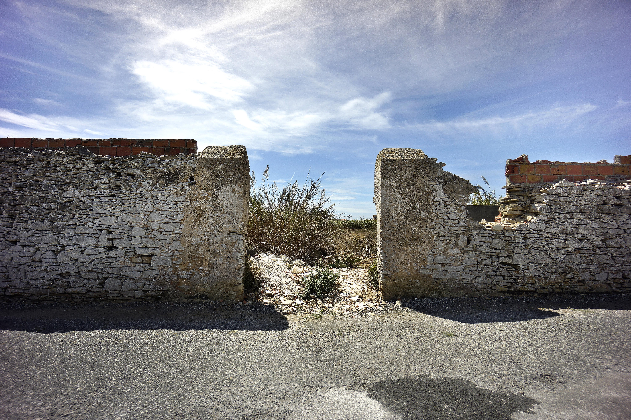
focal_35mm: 15
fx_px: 263
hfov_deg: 100.4
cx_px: 316
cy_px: 210
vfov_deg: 77.3
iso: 100
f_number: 6.3
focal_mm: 10
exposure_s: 1/400
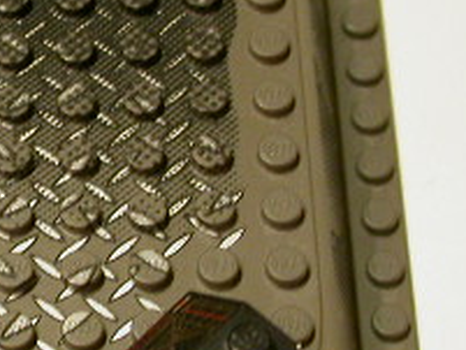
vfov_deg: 8.6
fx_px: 2317
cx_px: -37
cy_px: 218
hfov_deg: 11.3
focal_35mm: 172
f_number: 2.9
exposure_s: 1/12.7
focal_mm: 11.3
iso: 100
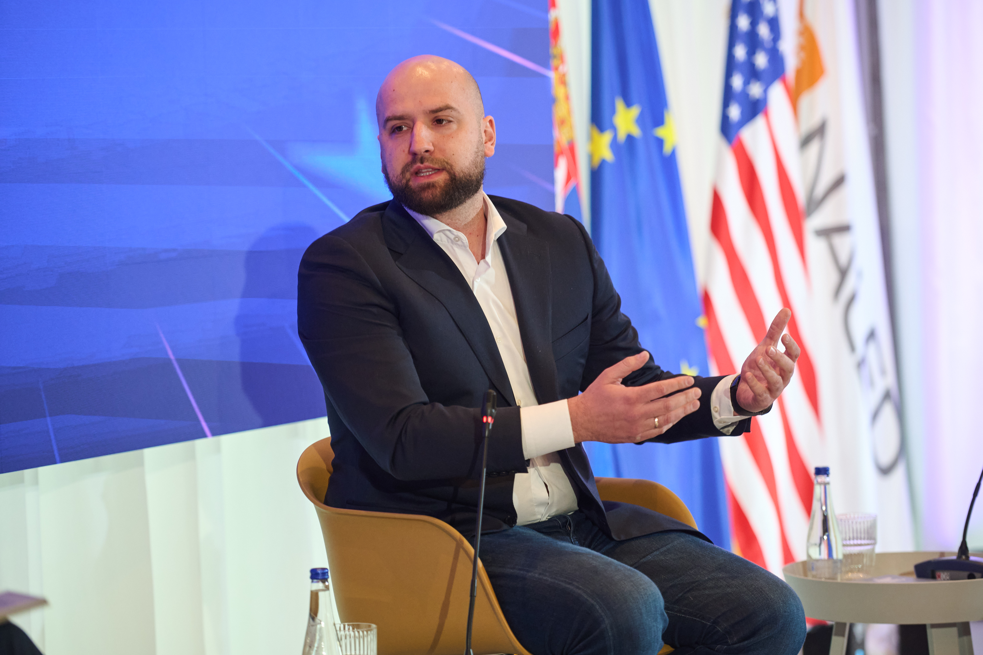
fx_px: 3686
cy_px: 328
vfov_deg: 10.2
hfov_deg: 15.2
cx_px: 492
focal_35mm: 135
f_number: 2.8
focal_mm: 135
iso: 1600
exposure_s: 1/160
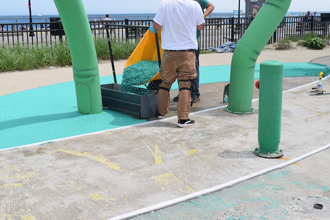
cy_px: 110
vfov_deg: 26.5
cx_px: 165
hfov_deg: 38.9
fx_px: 467
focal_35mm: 51
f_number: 10
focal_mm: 34
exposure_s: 1/400
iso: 200
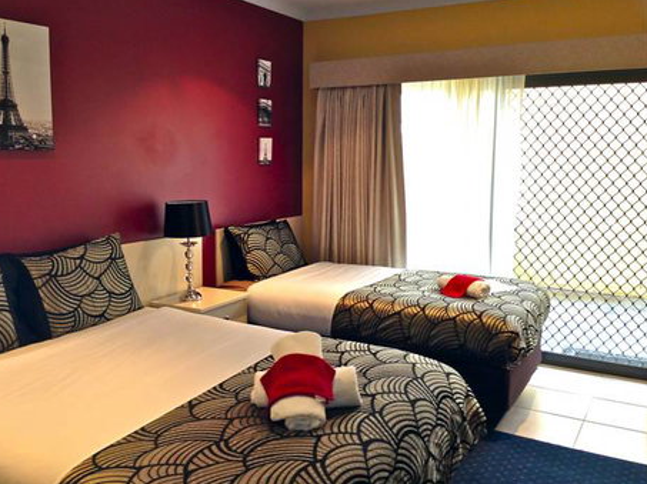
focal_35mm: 35
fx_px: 654
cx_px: 307
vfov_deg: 40.6
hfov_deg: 52.6
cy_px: 230
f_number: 2.4
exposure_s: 1/20
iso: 64
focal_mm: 4.13
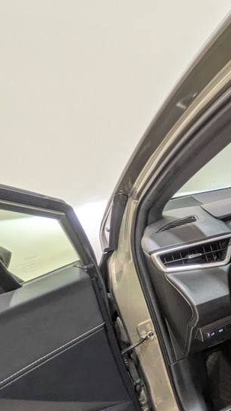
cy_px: 268
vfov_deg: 64.7
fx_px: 316
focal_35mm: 29
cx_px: 346
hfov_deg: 27.6
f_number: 2.2
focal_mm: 1.83
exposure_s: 1/30
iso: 47
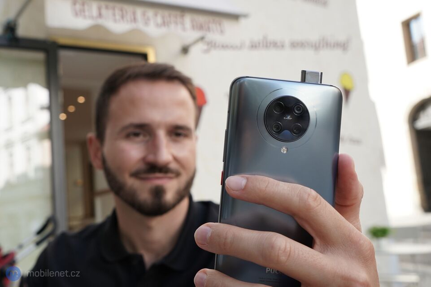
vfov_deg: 36.8
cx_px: 216
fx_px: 431
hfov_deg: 53.1
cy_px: 144
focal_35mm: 36
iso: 400
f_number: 8
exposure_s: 1/160
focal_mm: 36
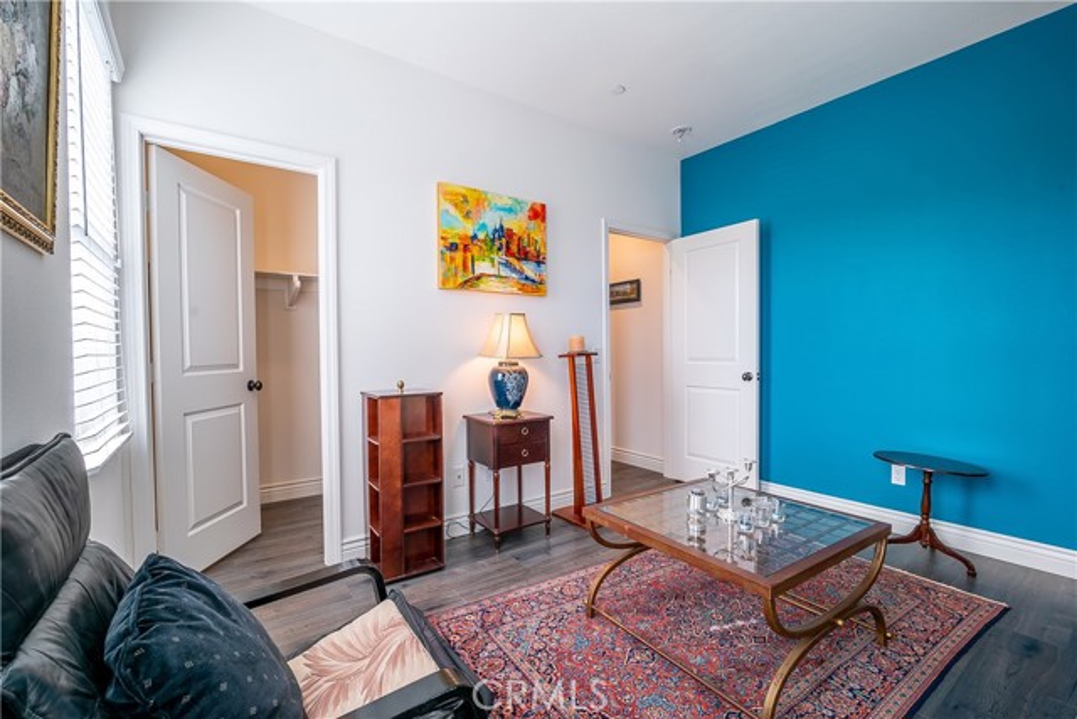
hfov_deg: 100.4
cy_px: 360
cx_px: 538
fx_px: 449
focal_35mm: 15
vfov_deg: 77.4
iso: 200
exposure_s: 1/30
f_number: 8
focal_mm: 15
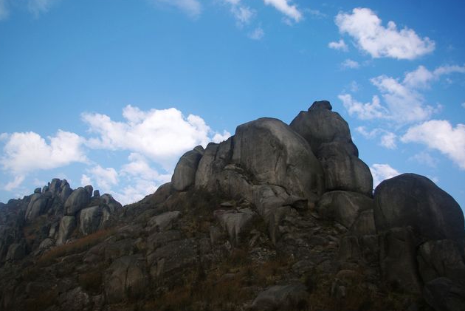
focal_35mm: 30
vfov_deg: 43.7
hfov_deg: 61.9
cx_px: 227
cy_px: 163
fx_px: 388
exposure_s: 1/500
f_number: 3.5
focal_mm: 18
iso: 100
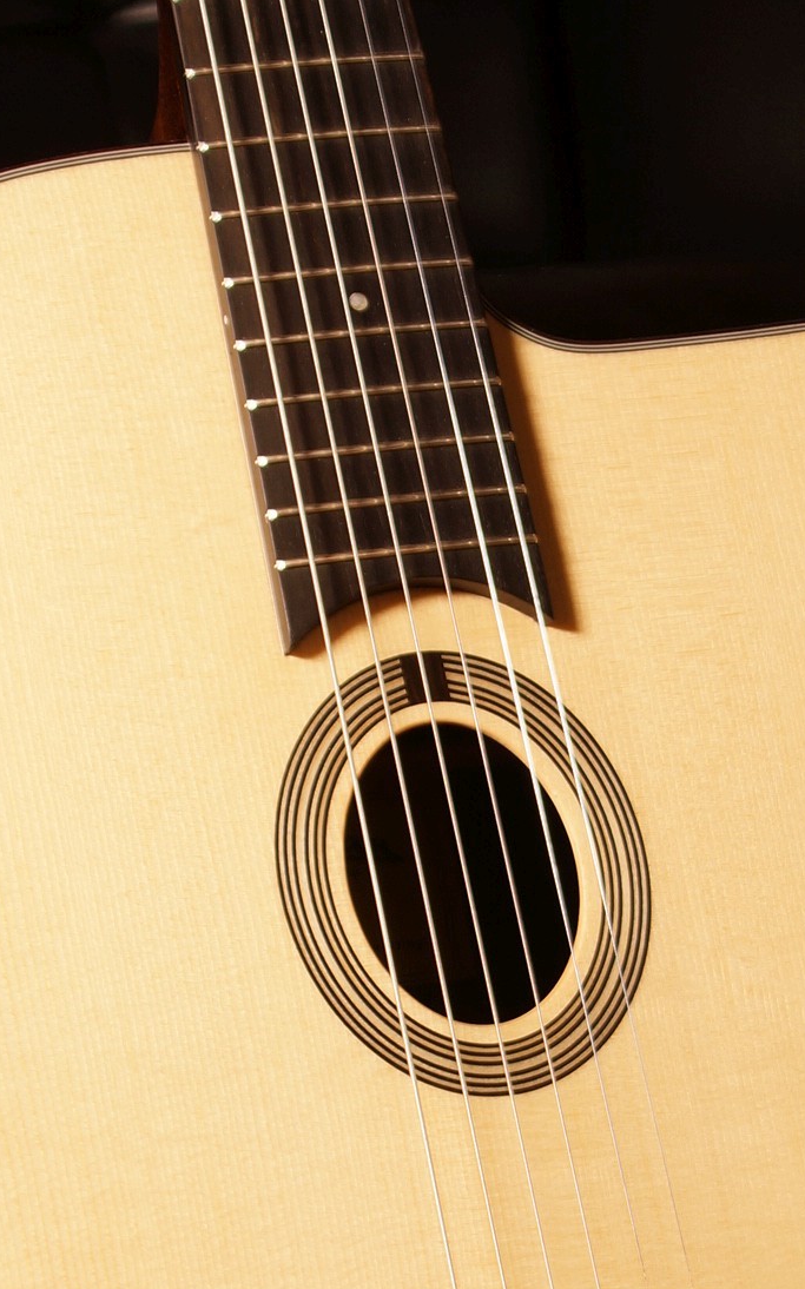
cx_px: 479
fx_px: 5375
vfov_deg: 13.6
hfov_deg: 8.6
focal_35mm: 153
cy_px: 989
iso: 100
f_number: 5
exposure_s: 1/8
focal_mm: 40
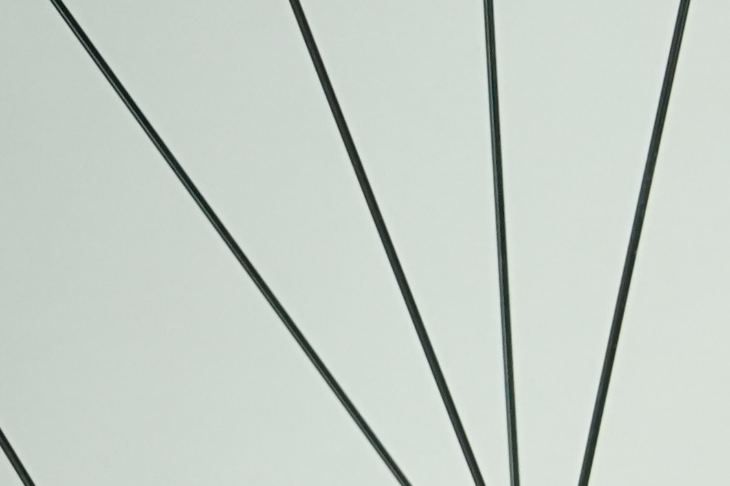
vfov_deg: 5.8
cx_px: 2035
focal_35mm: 226
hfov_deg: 8.0
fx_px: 4582
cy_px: 1305
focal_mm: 40
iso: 1600
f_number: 6.3
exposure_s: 1/200
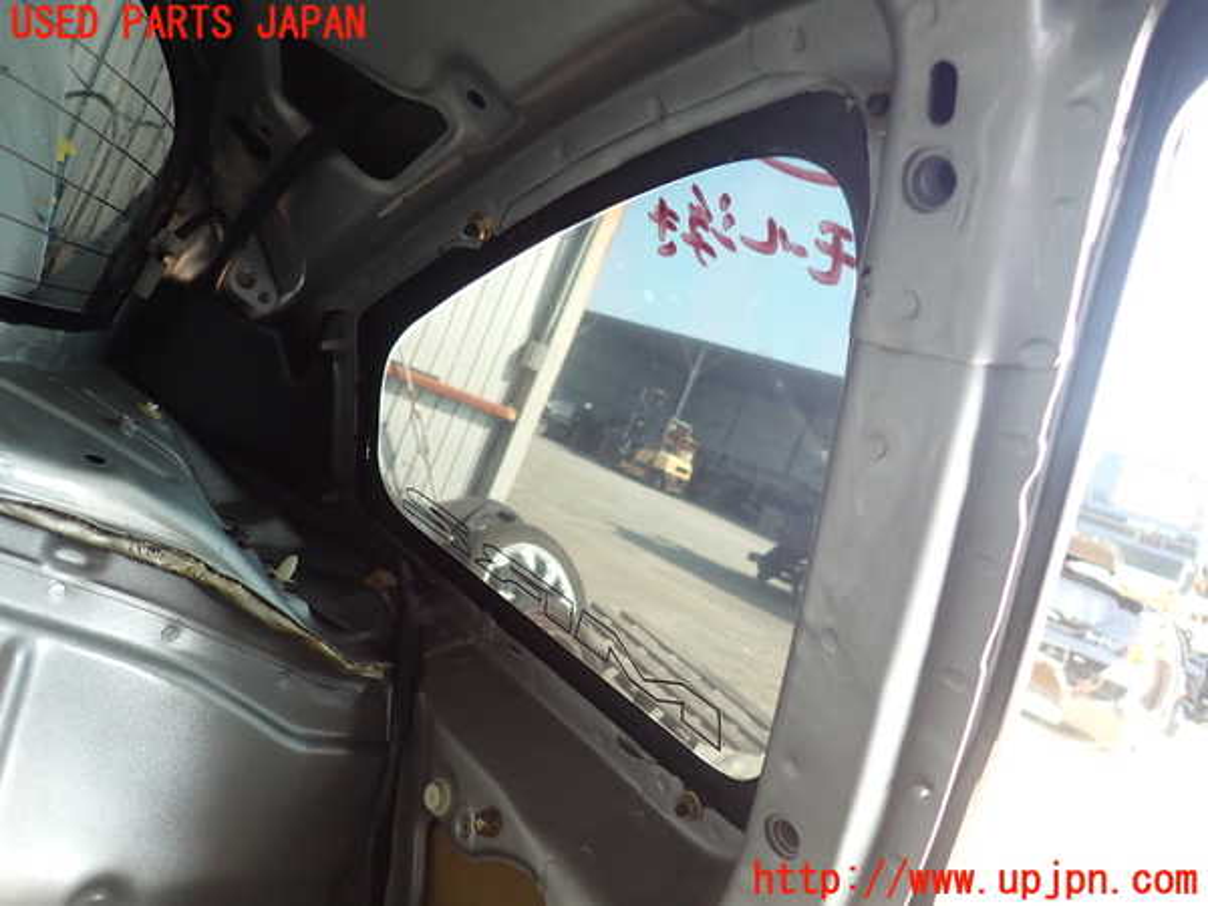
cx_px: 604
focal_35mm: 25
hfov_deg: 69.4
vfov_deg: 54.9
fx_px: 872
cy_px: 453
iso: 200
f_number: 2
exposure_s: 1/60
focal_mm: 4.5
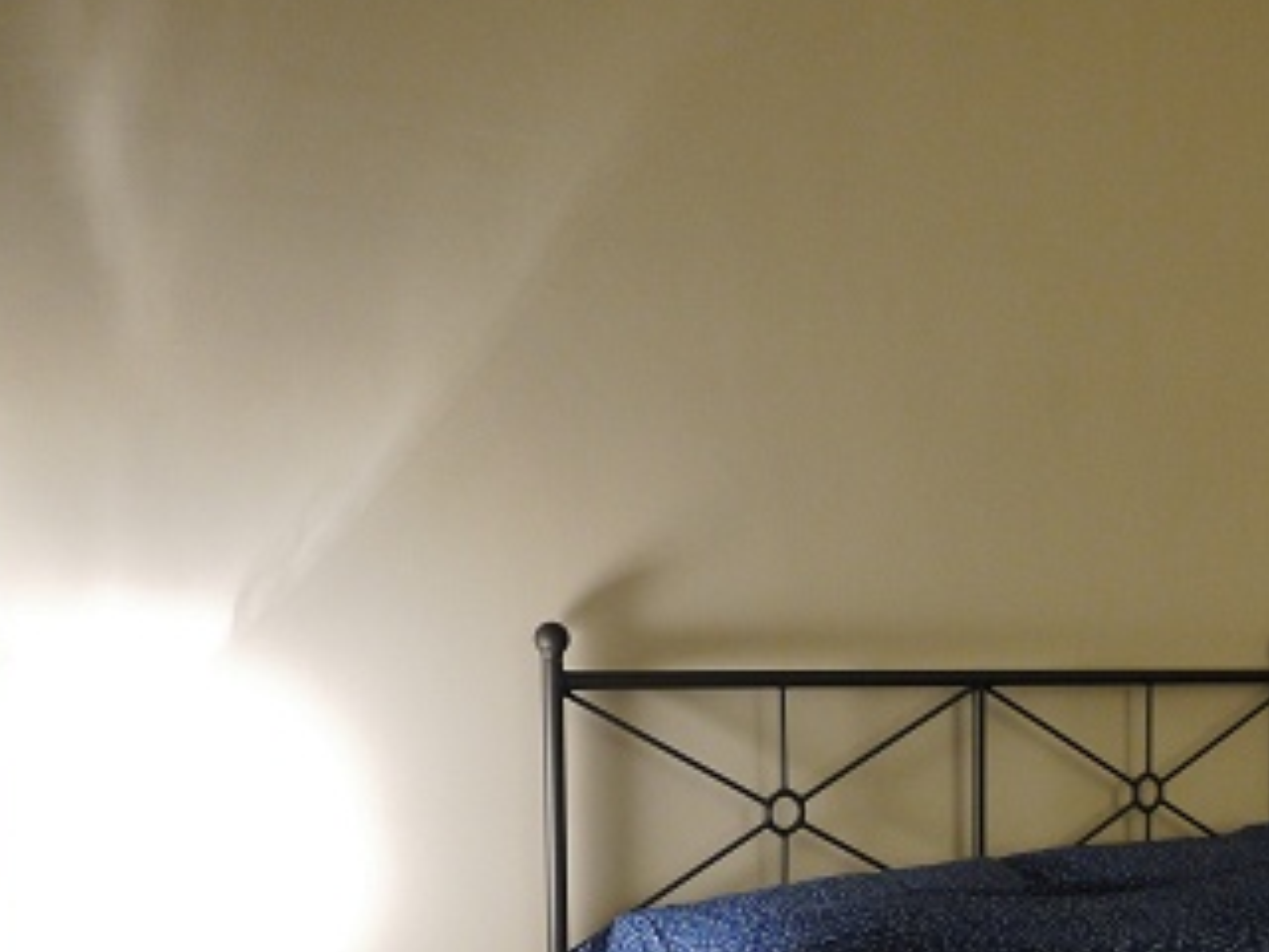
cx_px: 1221
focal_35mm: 56
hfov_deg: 32.1
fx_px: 2053
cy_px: 829
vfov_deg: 25.4
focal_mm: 14
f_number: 2.5
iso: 400
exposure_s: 1/8
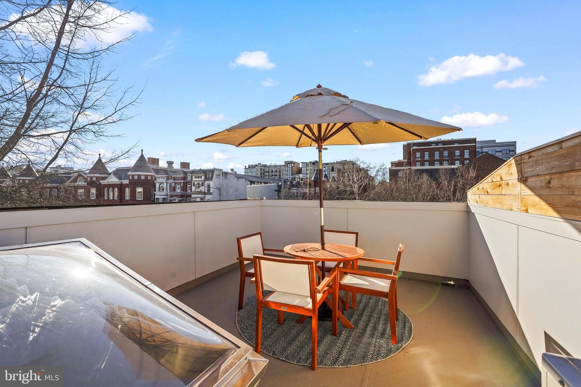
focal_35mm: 16
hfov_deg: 96.7
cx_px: 290
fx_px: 258
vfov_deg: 73.7
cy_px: 194
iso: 320
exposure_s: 1/640
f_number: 8
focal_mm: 16
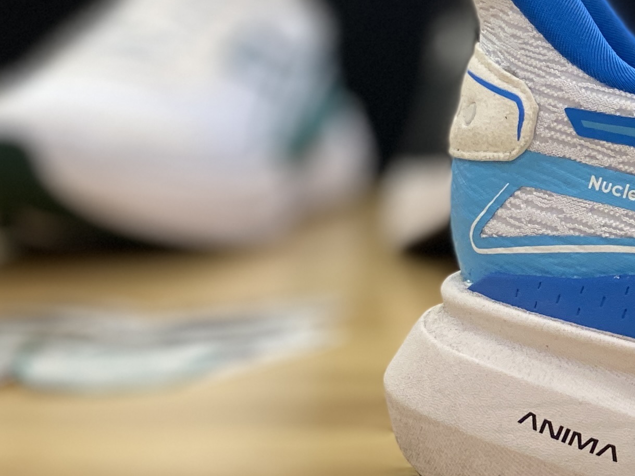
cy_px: 135
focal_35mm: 86
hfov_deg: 19.6
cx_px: 967
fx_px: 1577
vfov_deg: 17.1
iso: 100
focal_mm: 4.25
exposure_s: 1/60
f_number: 1.8
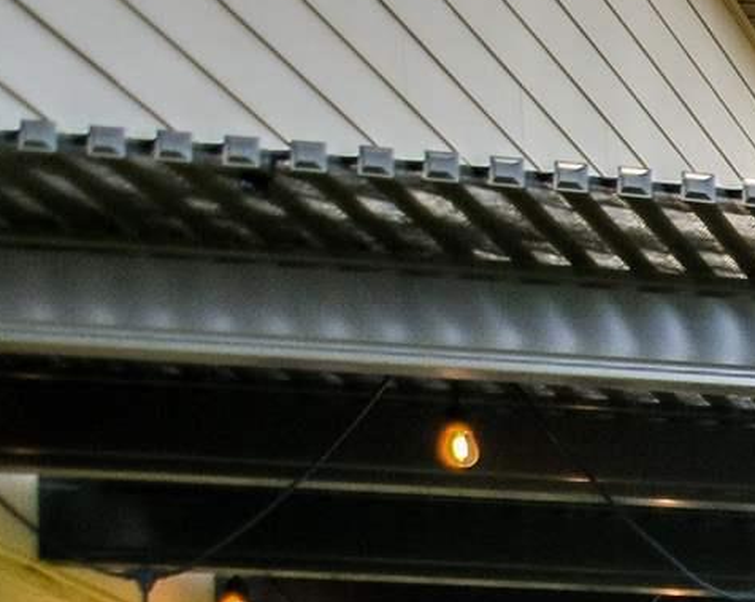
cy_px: 1166
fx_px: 2233
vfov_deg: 13.4
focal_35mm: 100
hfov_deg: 10.9
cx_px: 2349
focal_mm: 11
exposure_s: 1/1000
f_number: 2.8
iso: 160
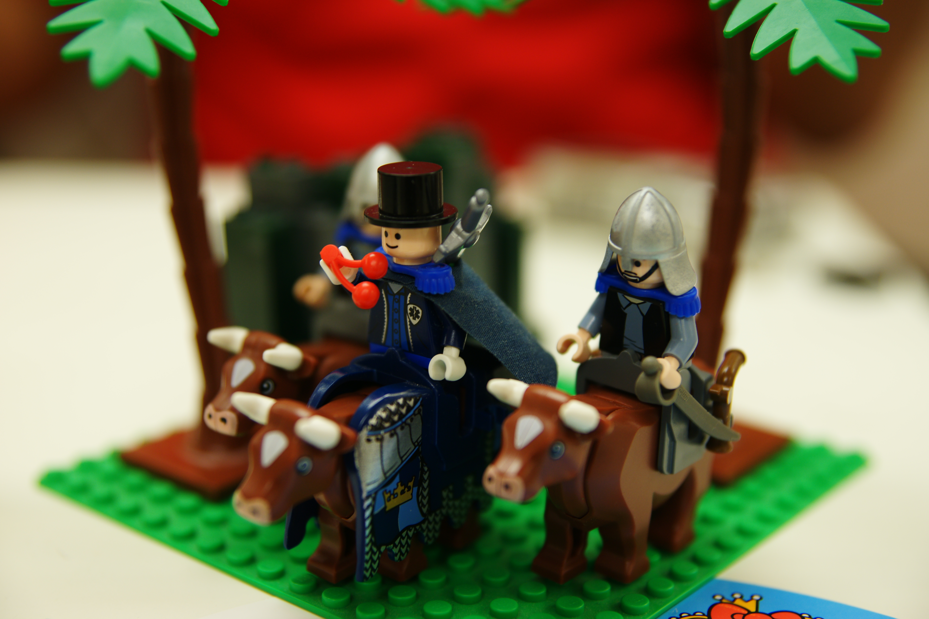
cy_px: 310
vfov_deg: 19.5
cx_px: 464
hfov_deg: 28.8
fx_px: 1806
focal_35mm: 70
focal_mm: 70
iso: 250
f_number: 3.5
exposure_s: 1/80
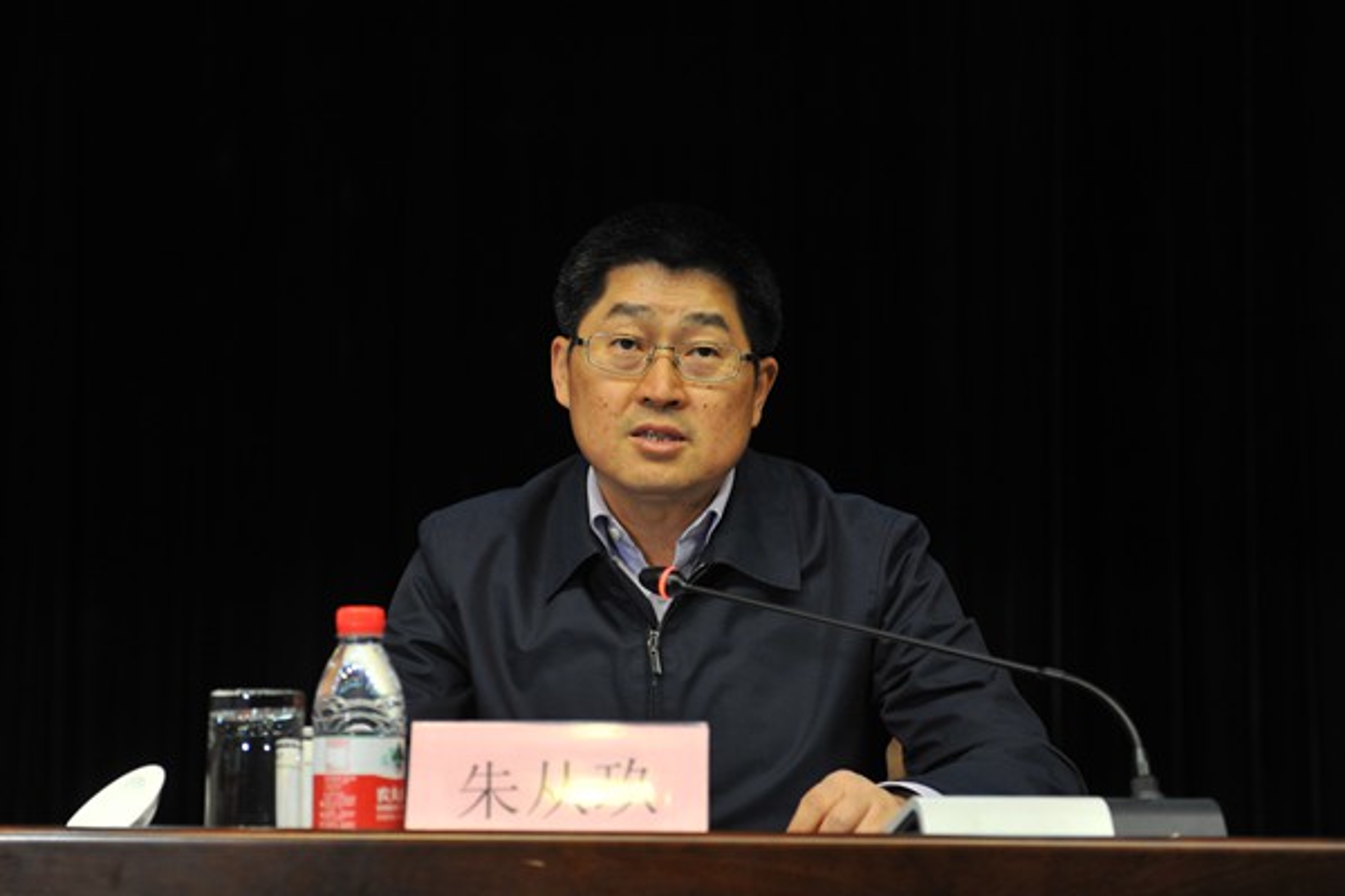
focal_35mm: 70
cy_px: 448
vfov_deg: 19.5
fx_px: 2615
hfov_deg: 28.8
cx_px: 672
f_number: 3.2
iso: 800
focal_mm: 70
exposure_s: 1/50
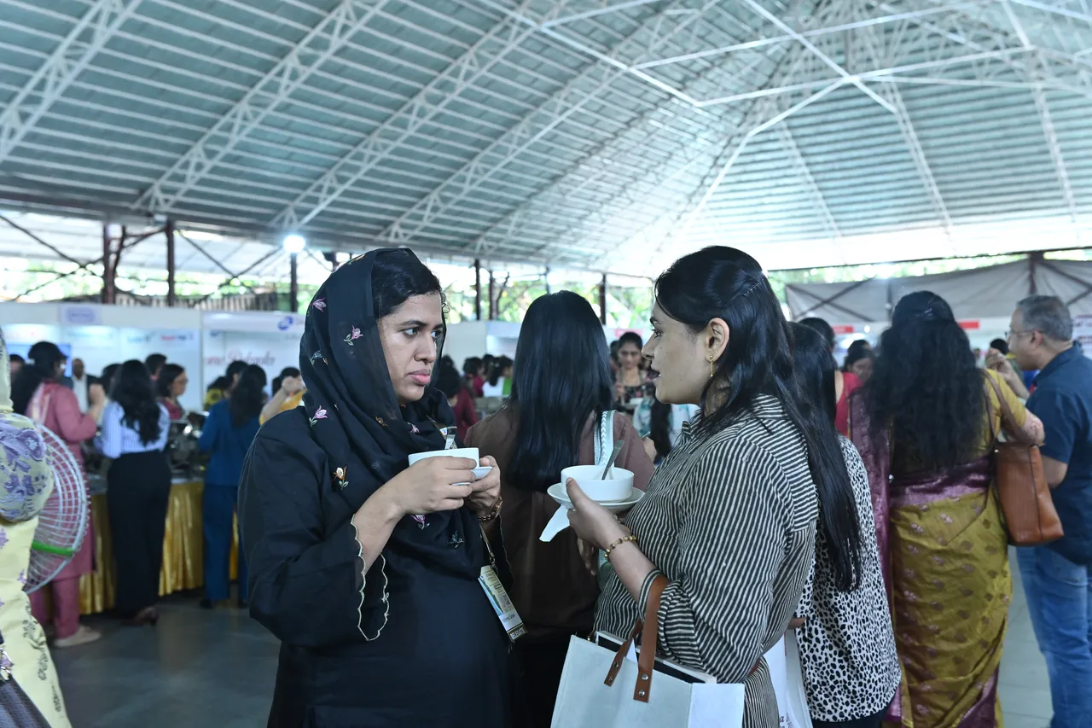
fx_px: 1061
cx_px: 546
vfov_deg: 37.8
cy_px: 364
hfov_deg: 54.4
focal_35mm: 35
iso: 800
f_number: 4.5
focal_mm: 35
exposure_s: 1/125
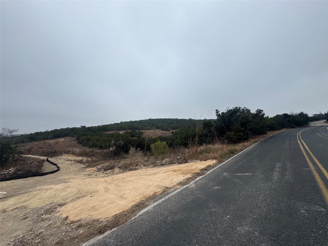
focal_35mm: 14
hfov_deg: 102.1
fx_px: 133
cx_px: 164
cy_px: 123
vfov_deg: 85.7
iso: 50
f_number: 2.2
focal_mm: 2.22
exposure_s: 1/1832
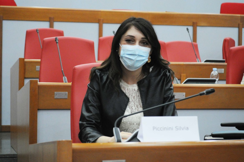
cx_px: 122
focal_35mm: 82
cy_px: 81
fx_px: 558
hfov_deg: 24.6
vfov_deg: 16.5
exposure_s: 1/60
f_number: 4.2
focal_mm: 55
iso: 2200
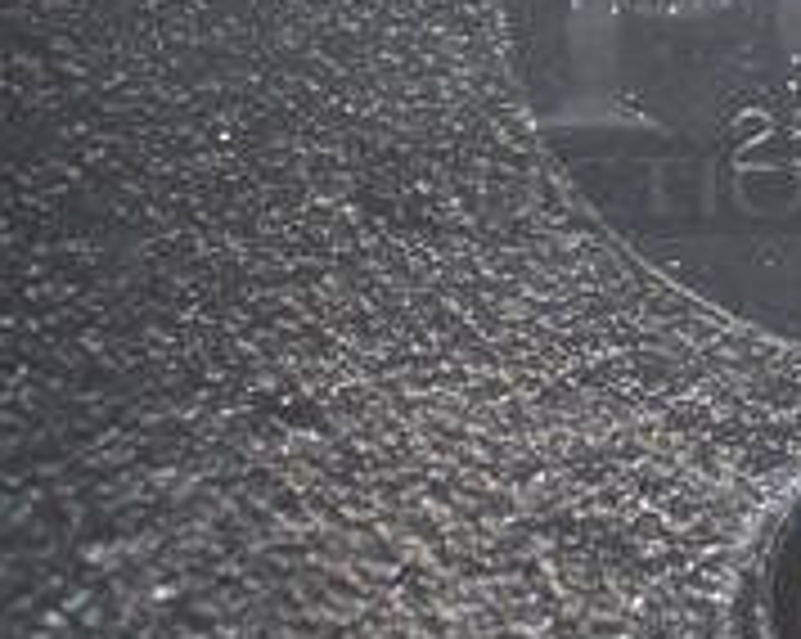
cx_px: 864
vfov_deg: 17.2
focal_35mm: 87
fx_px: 2060
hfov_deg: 21.0
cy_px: -4
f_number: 4
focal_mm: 18
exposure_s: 1/60
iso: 1000
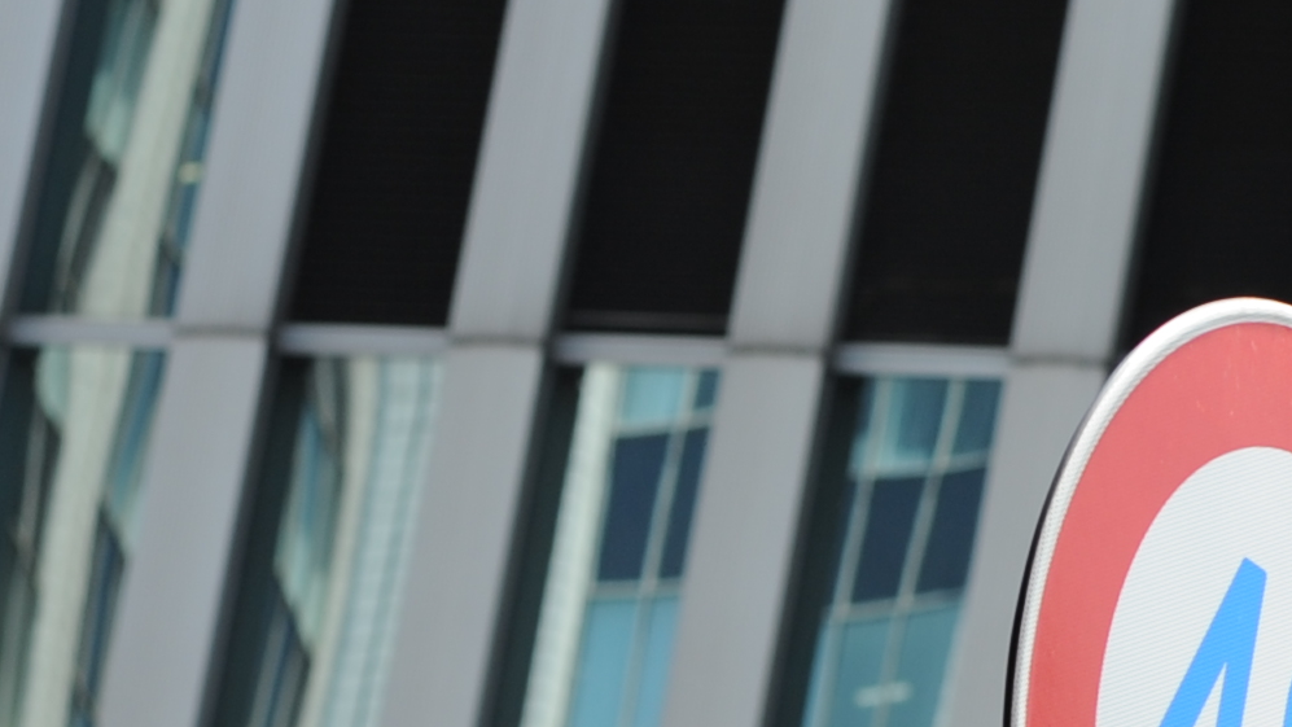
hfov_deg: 5.6
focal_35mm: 380
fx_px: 13019
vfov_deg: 3.2
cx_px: 1990
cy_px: 813
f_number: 5.6
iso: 200
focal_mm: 85
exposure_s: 1/320
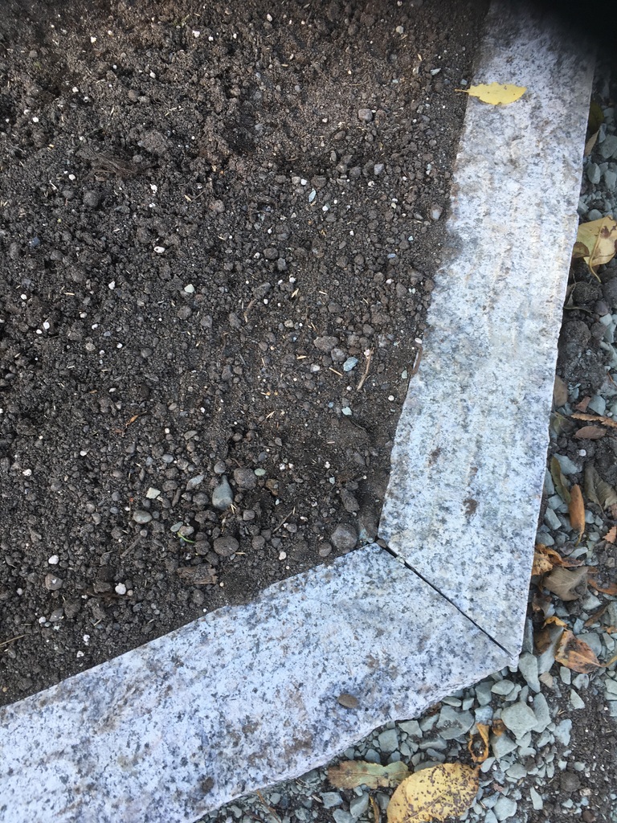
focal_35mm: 29
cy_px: 412
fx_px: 689
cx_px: 308
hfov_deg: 48.2
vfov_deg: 61.7
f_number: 2.2
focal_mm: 4.15
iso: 25
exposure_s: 1/129
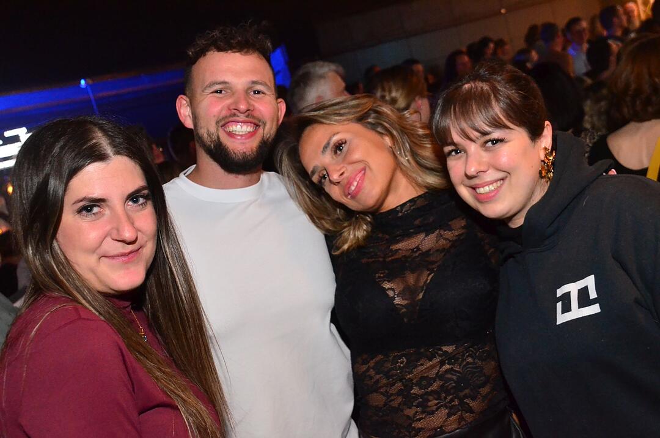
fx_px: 741
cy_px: 219
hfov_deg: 48.0
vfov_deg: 32.9
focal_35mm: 40
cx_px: 330
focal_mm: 27
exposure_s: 1/10
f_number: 5.6
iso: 3200
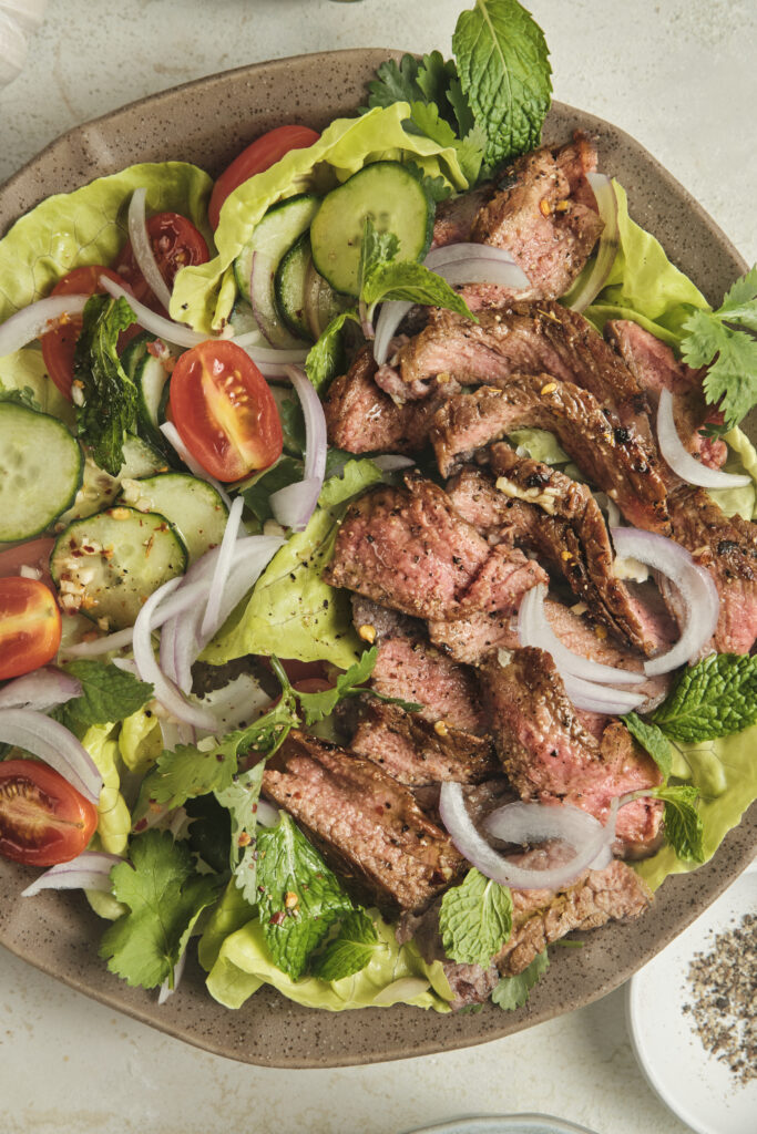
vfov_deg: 22.9
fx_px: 2806
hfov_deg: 15.4
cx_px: 378
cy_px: 567
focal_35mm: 89
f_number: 8
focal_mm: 59.6
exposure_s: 1/250
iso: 160
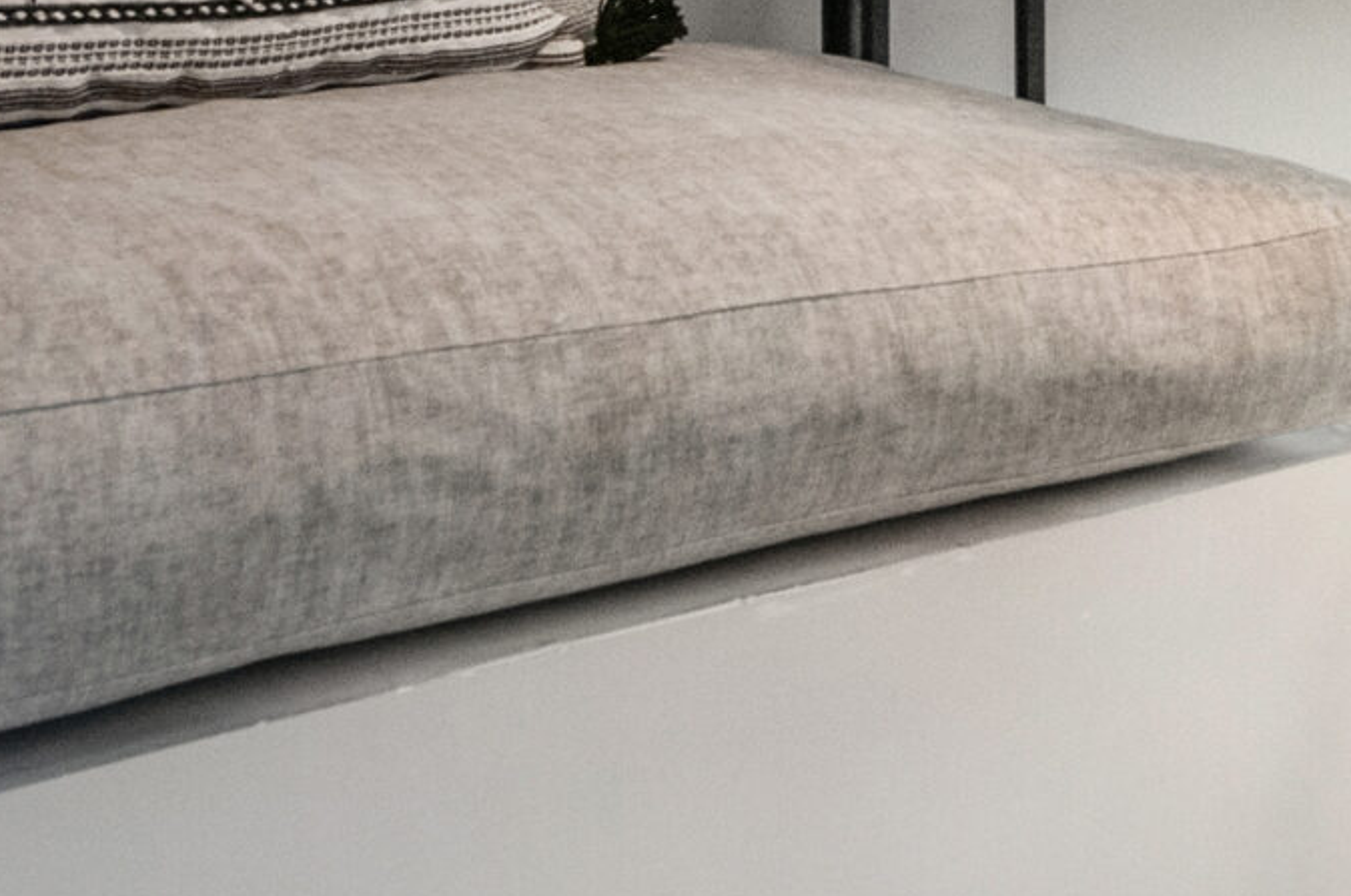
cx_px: 1465
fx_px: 2136
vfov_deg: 22.4
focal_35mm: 57
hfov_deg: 31.4
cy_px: -84
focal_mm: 10
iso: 250
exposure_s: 1/50
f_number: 4.5
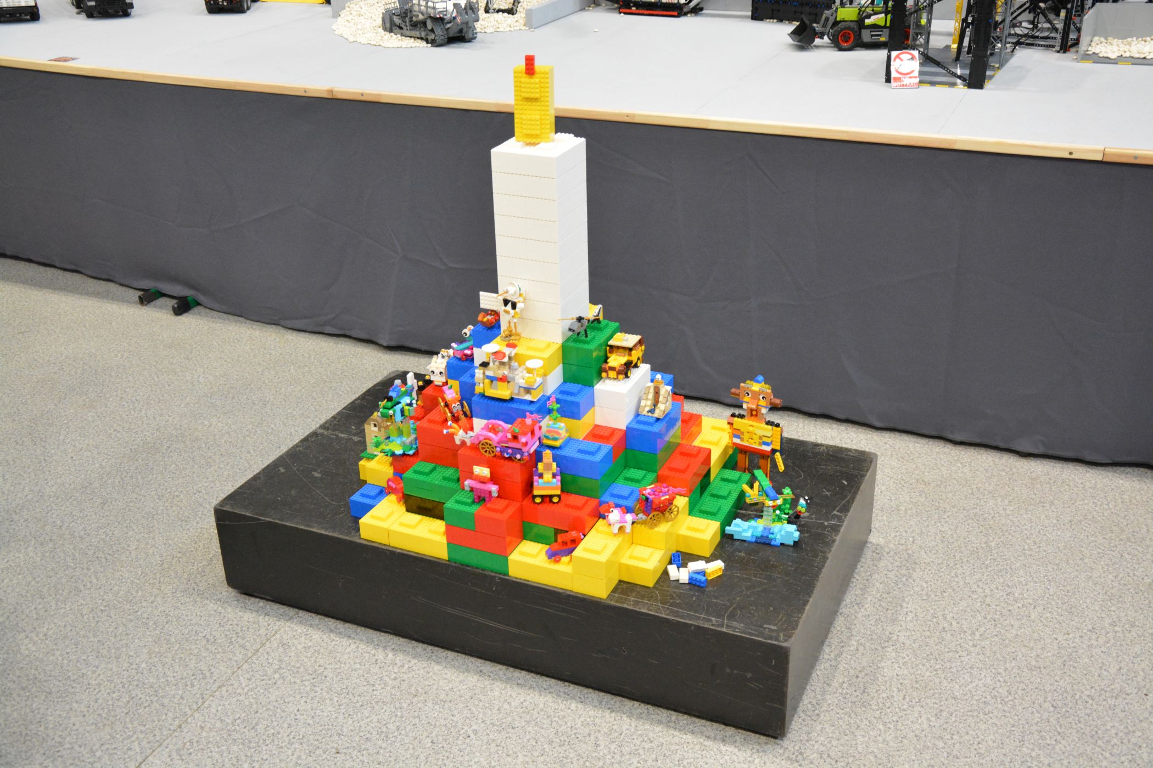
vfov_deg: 35.5
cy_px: 384
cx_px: 576
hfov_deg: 51.3
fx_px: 1201
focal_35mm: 38
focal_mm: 25
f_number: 5
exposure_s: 1/100
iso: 2500
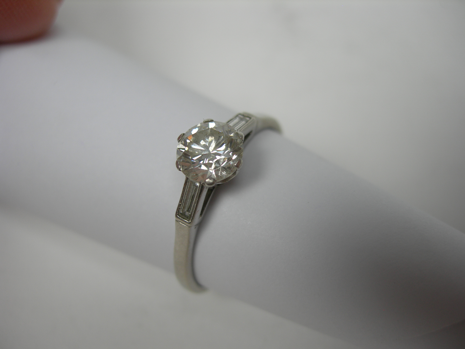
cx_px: 232
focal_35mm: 38
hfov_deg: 49.0
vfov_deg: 37.7
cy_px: 174
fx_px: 510
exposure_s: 1/104
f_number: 2.8
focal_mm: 7.8
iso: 50
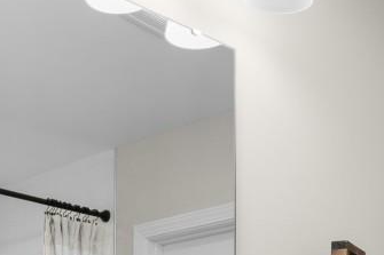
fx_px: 981
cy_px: 460
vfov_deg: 13.3
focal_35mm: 92
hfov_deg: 22.1
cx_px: 221
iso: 100
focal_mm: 13
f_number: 4.8
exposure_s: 1/10
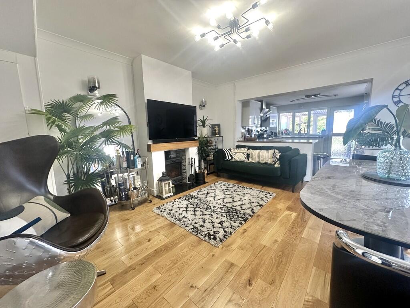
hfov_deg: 102.1
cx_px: 205
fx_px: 166
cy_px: 154
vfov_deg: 85.7
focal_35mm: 14
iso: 160
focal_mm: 2.22
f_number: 2.2
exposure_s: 1/100
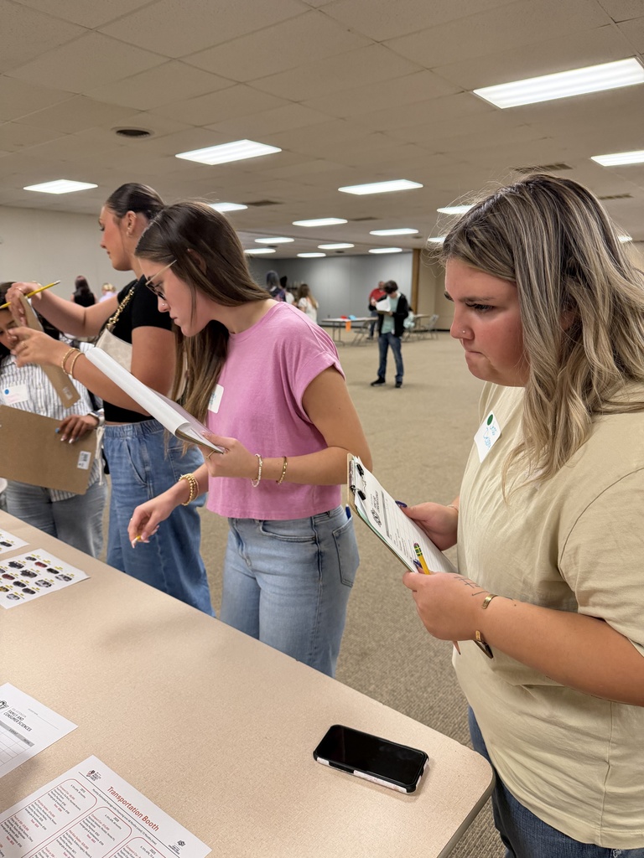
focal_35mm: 24
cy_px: 429
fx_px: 595
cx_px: 322
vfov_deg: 71.6
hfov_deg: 56.8
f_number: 1.78
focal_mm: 6.76
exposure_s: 1/120
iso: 320
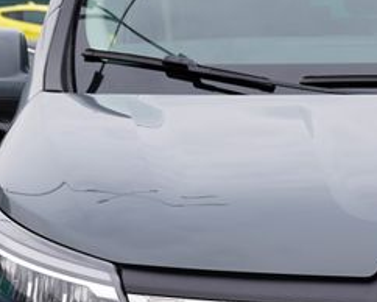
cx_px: 424
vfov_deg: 11.3
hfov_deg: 13.9
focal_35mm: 135
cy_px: 314
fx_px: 1508
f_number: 5
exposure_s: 1/125
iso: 100
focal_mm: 34
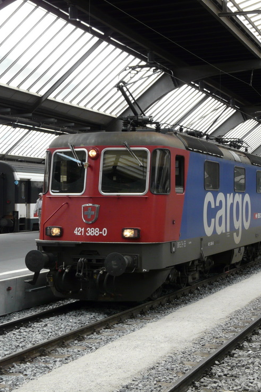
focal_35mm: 63
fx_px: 685
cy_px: 196
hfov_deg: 21.5
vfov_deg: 31.9
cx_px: 172
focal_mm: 7.4
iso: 100
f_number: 3.2
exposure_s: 1/100
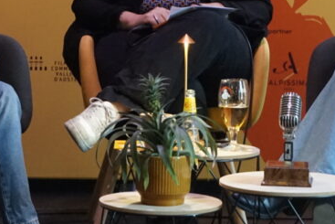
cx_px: 141
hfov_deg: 11.7
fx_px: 1638
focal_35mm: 176
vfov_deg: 7.8
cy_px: 28
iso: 3200
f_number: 5.6
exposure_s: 1/50
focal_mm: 42
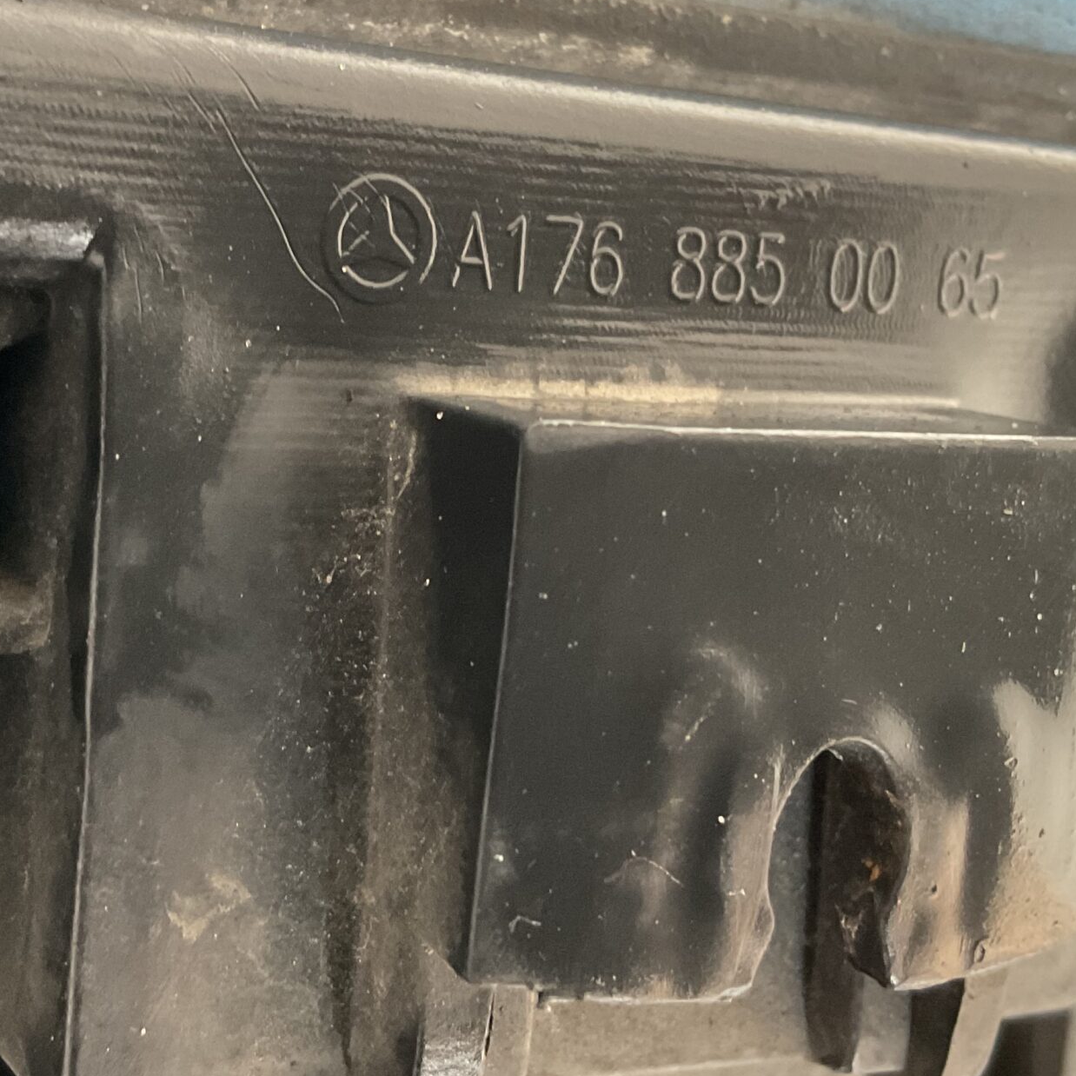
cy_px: 453
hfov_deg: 31.9
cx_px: 348
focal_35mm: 53
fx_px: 1864
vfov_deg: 32.1
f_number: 1.8
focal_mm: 3
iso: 320
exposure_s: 1/33
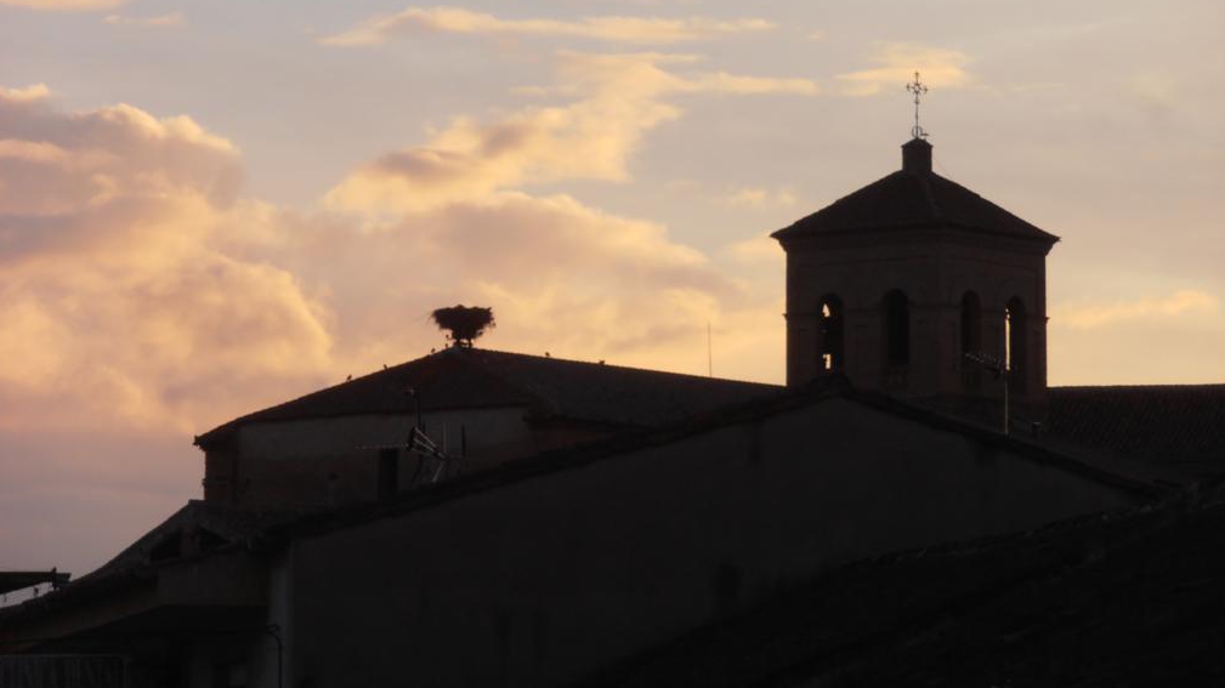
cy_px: 238
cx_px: 616
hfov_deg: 9.8
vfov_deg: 5.5
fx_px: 7112
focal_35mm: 219
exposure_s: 1/125
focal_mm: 35.05
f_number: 5.8
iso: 100
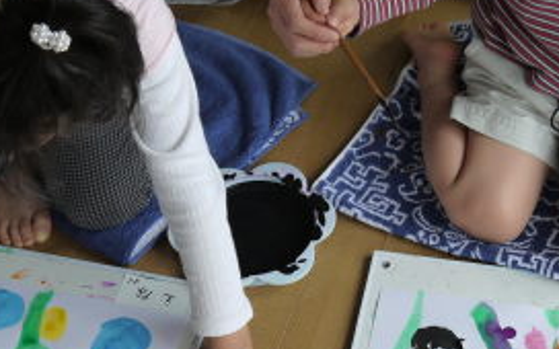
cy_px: 201
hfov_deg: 23.3
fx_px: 1356
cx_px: 261
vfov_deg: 14.7
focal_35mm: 89
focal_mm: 19
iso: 100
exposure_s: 1/160
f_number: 4.4
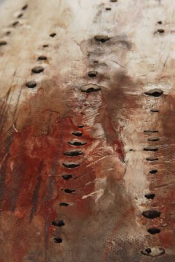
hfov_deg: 11.6
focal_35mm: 118
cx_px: 96
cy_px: 144
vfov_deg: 17.3
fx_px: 860
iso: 1000
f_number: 9
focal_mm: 105
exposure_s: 1/60
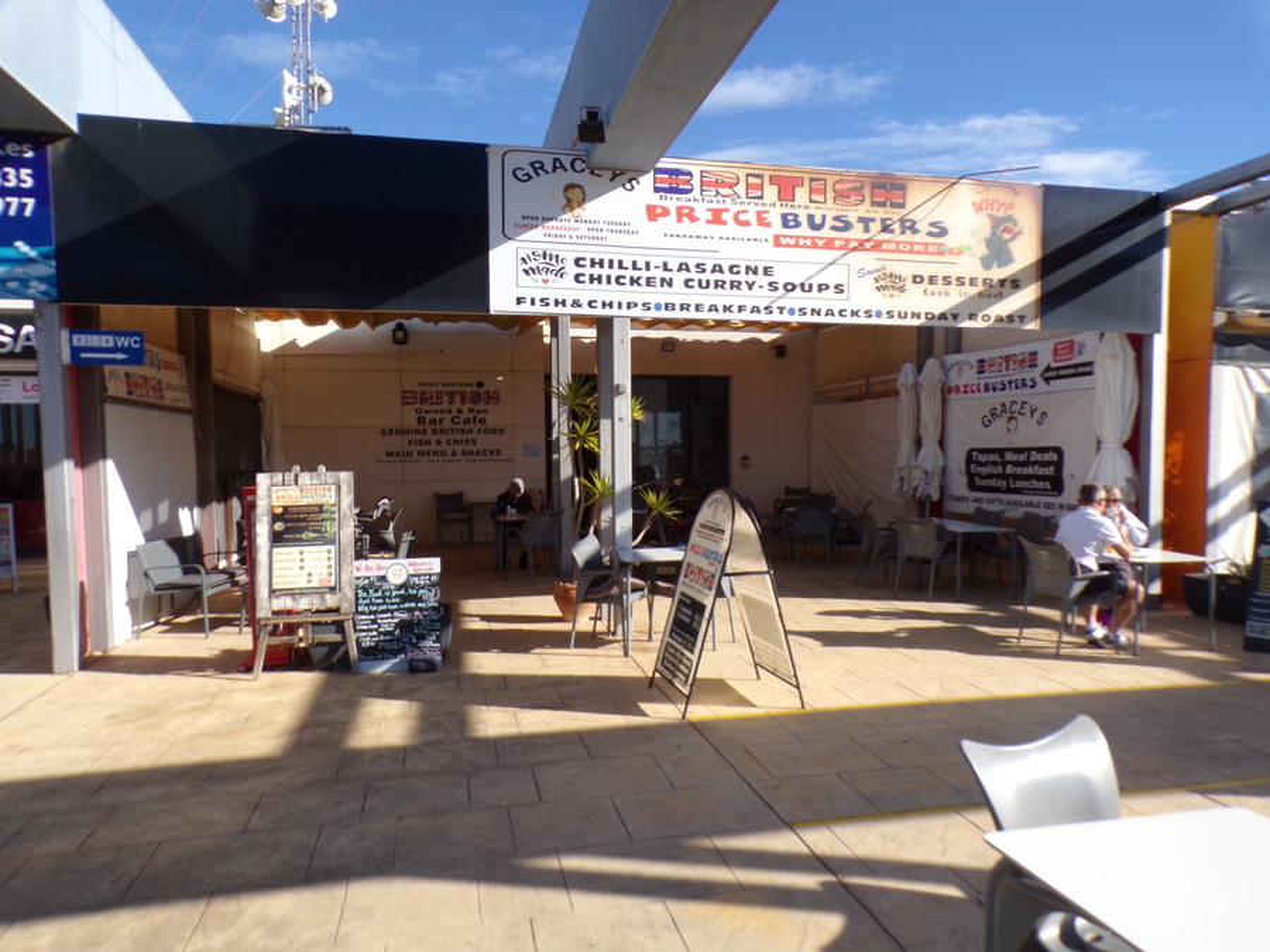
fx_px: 881
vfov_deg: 56.8
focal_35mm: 24
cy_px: 476
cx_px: 635
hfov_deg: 71.6
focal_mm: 4.3
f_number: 5.8
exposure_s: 1/250
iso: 80
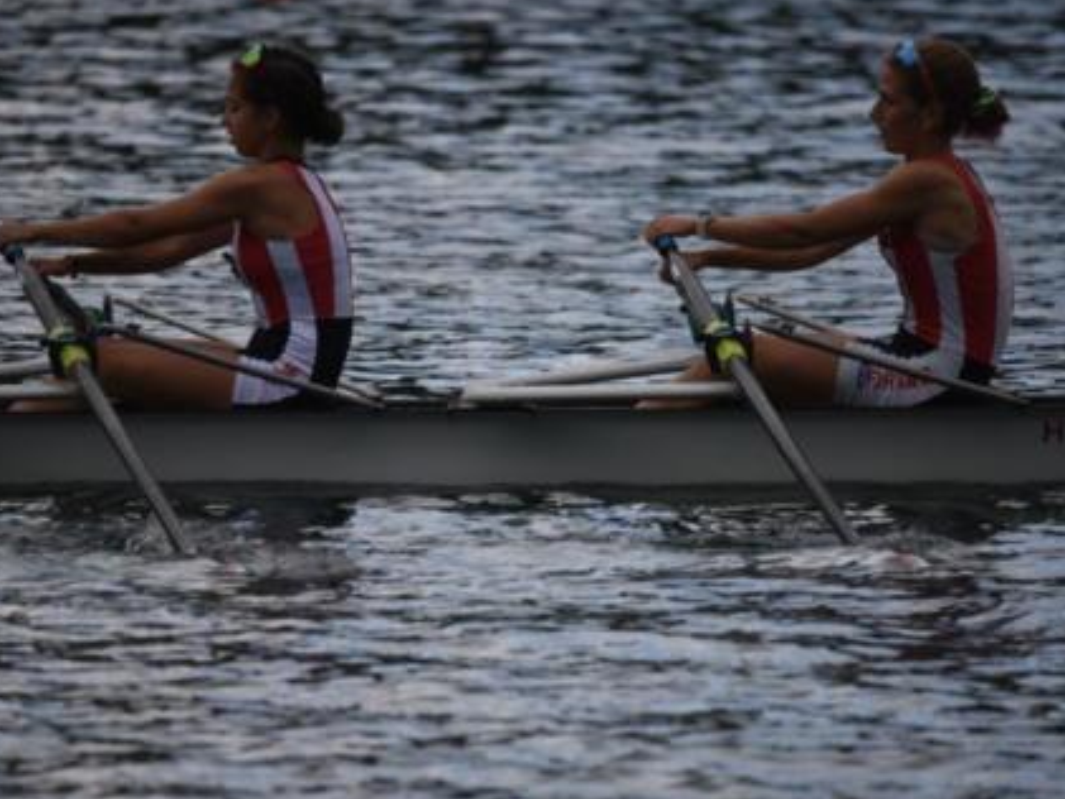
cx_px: 493
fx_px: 14064
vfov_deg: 3.3
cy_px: 394
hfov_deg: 4.3
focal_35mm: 457
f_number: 5.6
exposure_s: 1/2500
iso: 800
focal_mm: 400
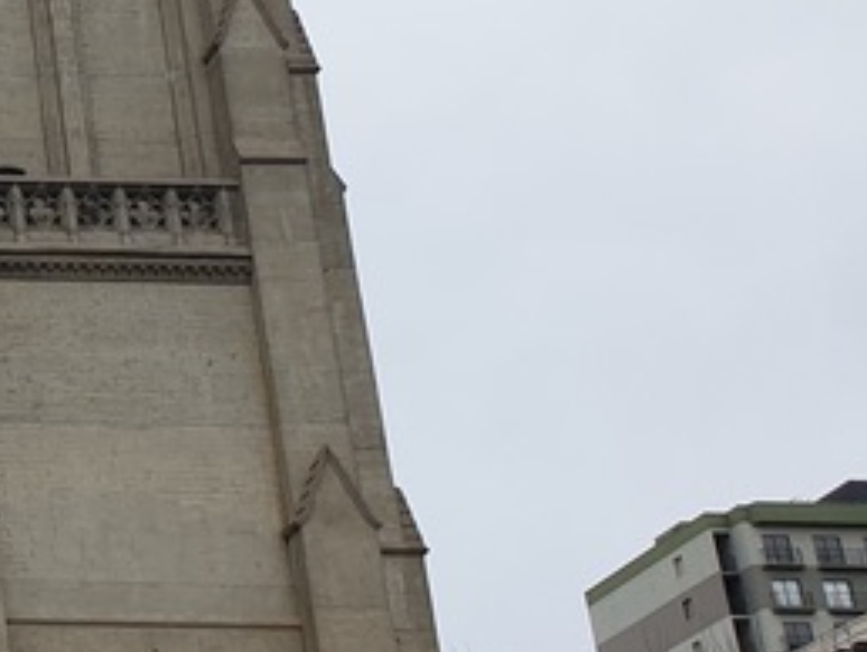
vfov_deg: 14.4
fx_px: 2582
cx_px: -770
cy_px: 266
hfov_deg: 15.8
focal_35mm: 103
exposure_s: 1/832
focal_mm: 4.3
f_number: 2.4
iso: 50
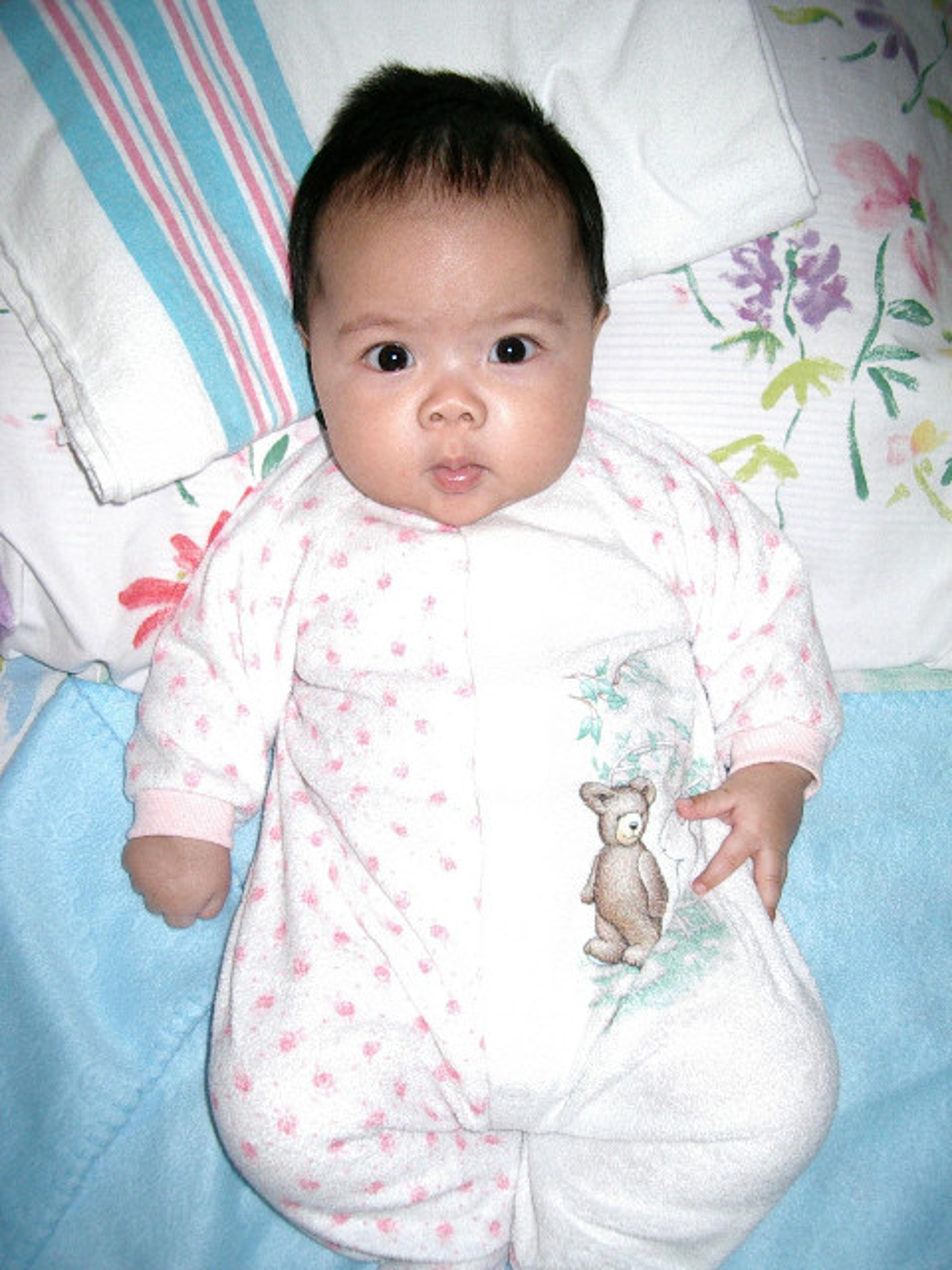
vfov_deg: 49.0
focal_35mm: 38
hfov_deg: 37.7
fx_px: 1393
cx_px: 476
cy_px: 635
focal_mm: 5.8
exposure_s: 1/60
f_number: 2.6
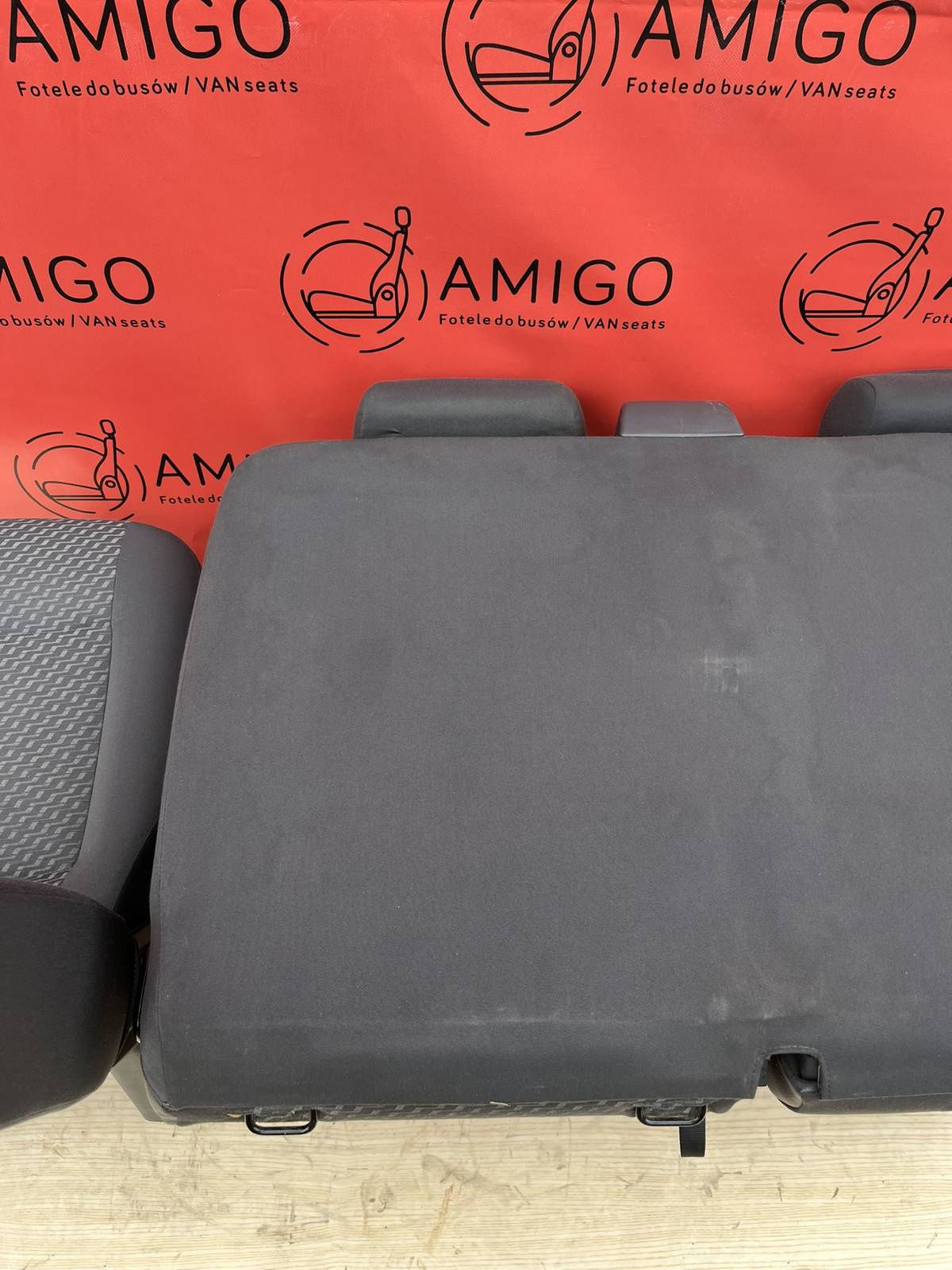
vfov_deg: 67.3
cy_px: 635
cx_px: 476
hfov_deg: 53.1
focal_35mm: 26
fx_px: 953
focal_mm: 5.1
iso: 50
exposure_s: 1/360
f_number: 1.6
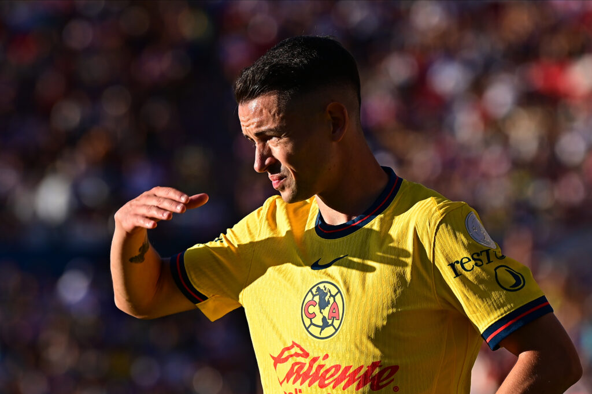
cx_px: 296
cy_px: 197
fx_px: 4931
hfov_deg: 6.9
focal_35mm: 300
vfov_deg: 4.6
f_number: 4
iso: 100
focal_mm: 200
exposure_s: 1/1000
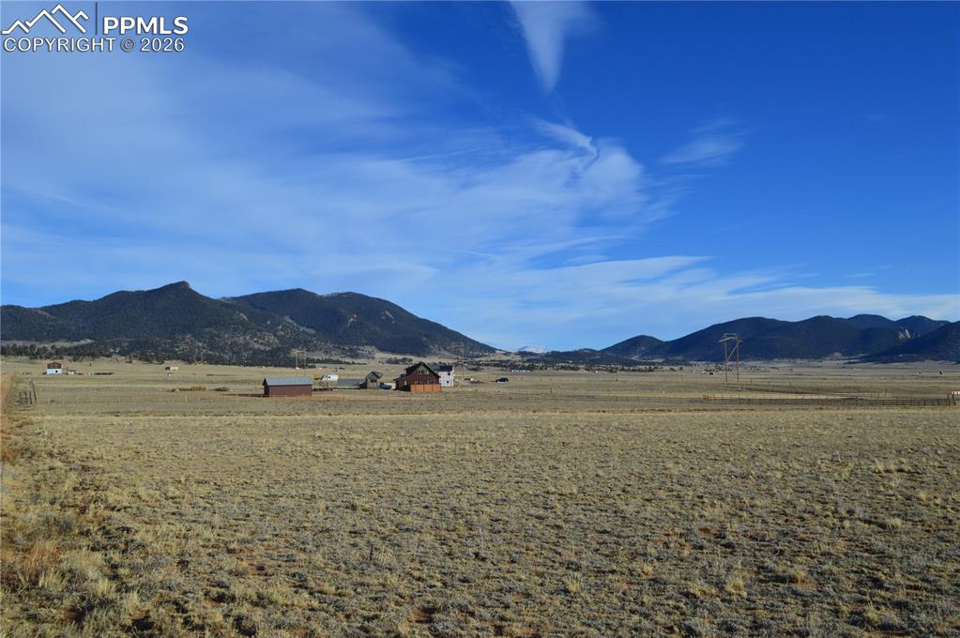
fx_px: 959
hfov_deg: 53.2
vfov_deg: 36.8
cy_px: 319
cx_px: 480
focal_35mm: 36
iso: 320
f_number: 11
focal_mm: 24
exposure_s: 1/500
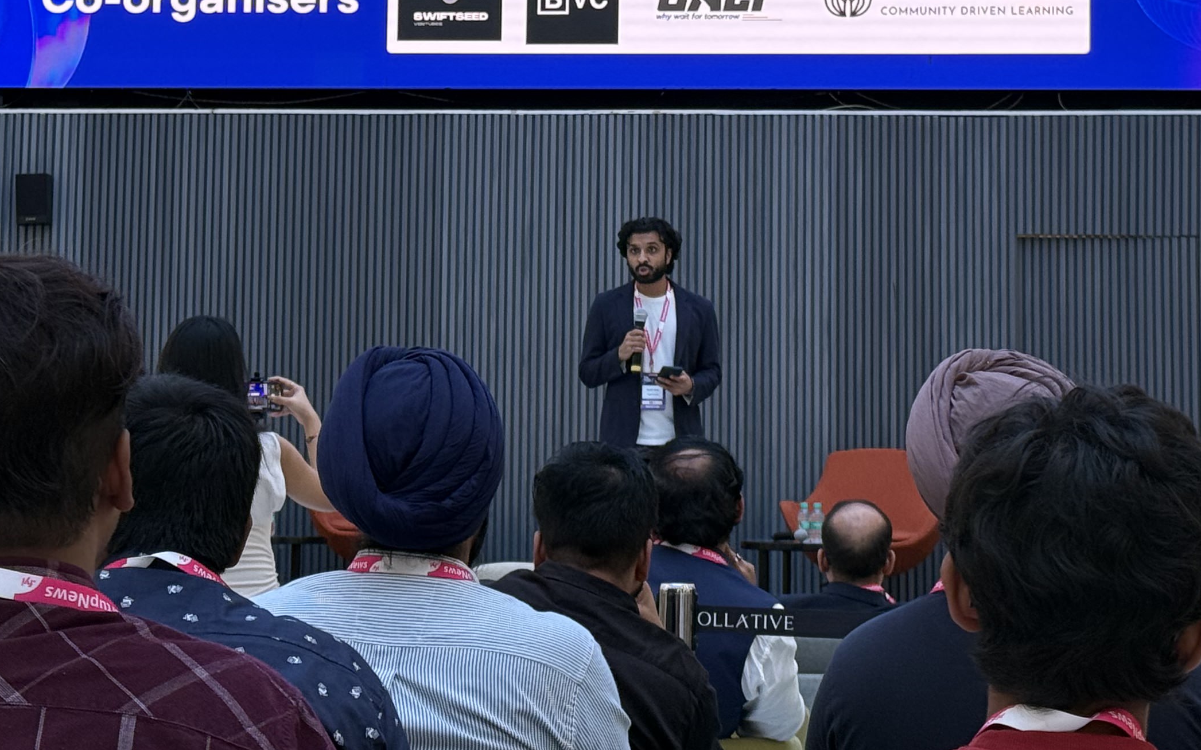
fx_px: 3208
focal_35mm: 98
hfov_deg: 21.2
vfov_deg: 13.3
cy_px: 136
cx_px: 627
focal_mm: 6.76
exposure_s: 1/100
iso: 100
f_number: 1.78
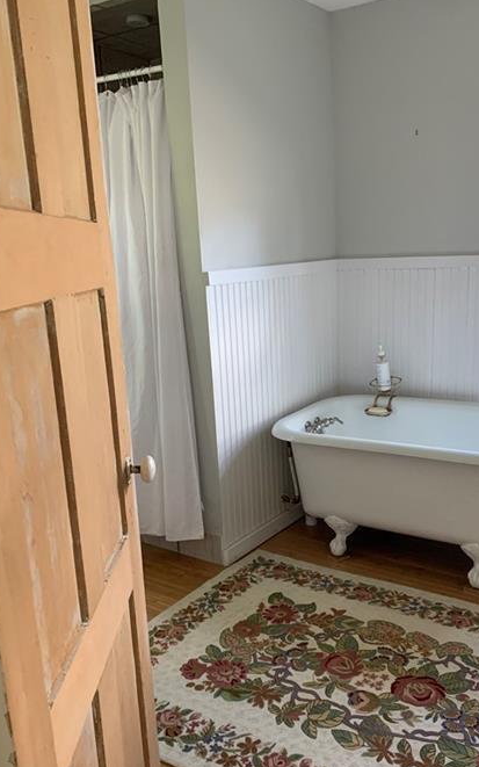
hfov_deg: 39.3
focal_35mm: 32
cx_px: 280
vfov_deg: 59.5
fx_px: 669
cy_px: 420
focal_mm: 4.25
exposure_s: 1/60
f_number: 1.8
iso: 160
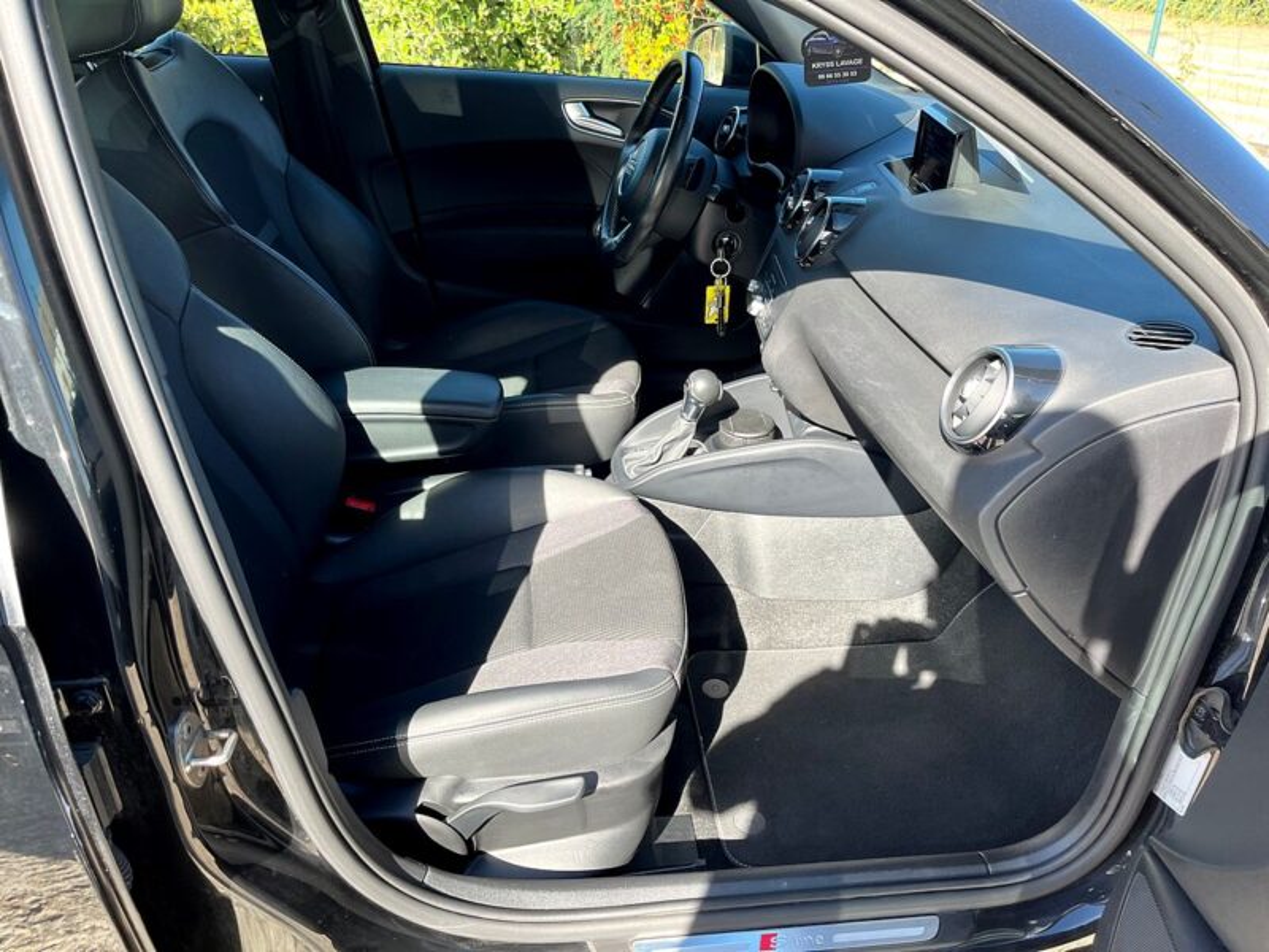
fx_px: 953
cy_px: 476
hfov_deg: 67.3
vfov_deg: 53.1
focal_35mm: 26
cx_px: 634
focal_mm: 5.1
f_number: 1.6
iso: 50
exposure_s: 1/312
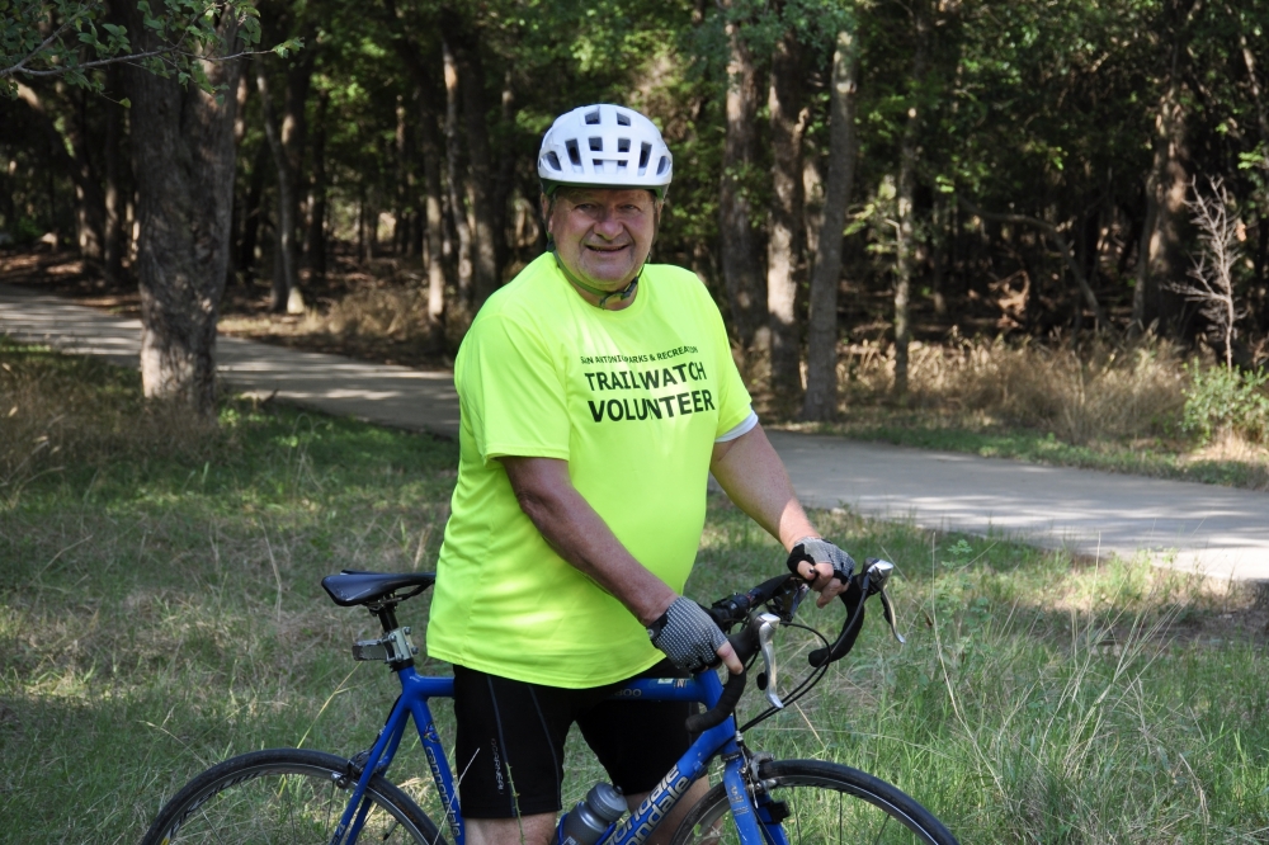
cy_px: 422
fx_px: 3700
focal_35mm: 105
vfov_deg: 13.0
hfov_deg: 19.5
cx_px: 634
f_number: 6.3
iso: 200
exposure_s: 1/160
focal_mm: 70
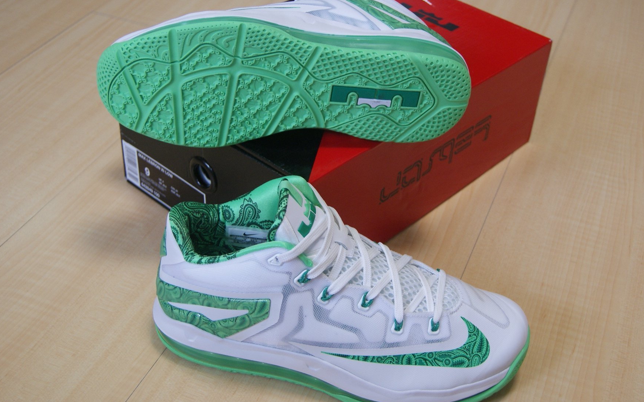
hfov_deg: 42.6
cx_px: 344
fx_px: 825
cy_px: 193
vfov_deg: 27.4
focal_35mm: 47
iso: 400
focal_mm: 28
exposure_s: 1/40
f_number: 4.5
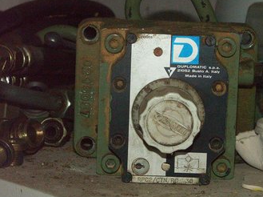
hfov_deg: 12.6
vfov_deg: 9.4
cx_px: 146
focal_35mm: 157
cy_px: 103
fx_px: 1192
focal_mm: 32.87
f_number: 8
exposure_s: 1/125
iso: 800
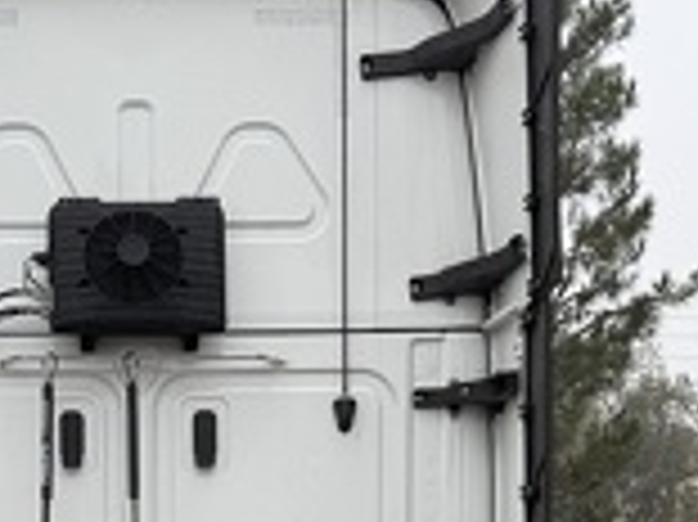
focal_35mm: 93
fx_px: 1874
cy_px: 814
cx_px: 126
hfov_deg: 20.8
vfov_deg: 14.6
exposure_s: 1/992
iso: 80
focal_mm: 6.76
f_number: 1.78
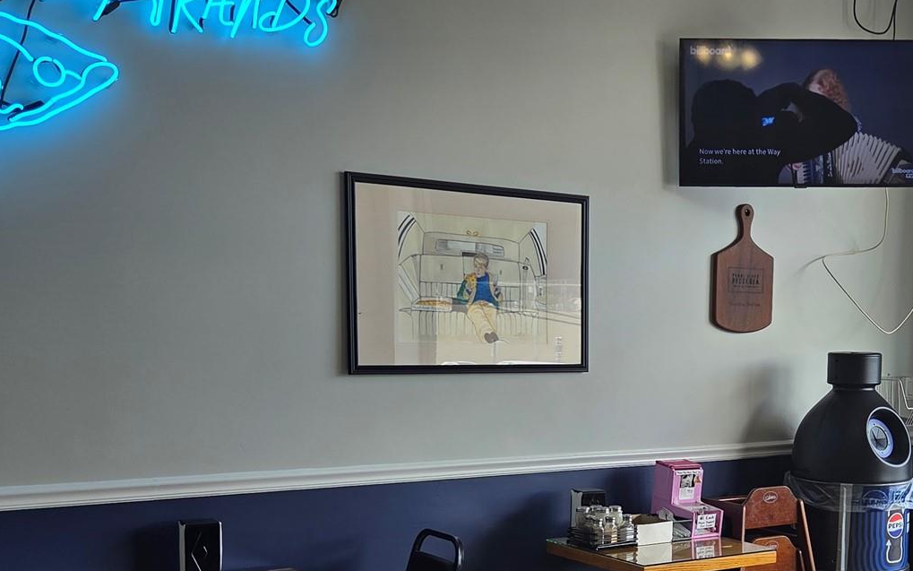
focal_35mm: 49
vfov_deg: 25.8
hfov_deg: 39.9
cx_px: 690
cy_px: 471
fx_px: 1219
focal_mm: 5.4
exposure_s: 1/145
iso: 25
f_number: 1.8
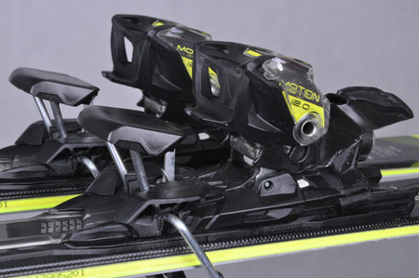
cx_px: 210
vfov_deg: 15.7
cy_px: 139
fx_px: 1011
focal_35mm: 87
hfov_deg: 23.4
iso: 3200
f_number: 8
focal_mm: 58
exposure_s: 1/125
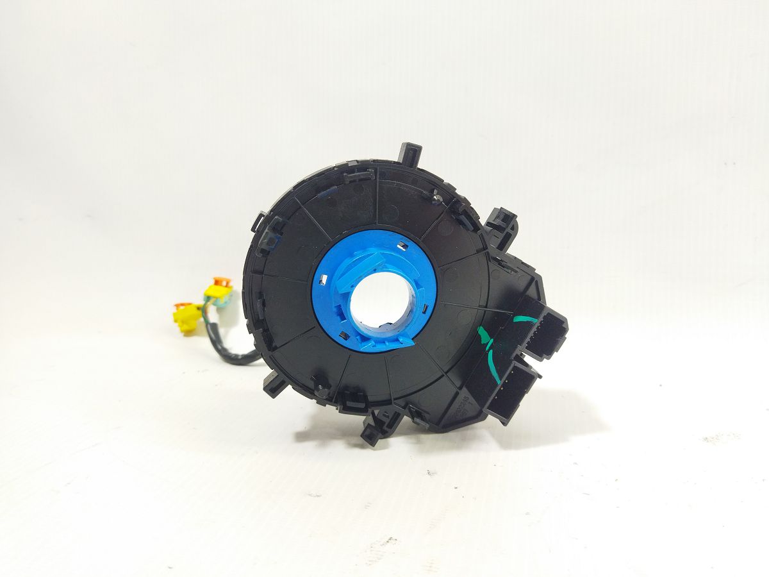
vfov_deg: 51.4
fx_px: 600
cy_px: 288
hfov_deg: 65.3
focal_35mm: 27
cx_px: 384
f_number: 1.79
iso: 182
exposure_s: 1/100
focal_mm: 4.71
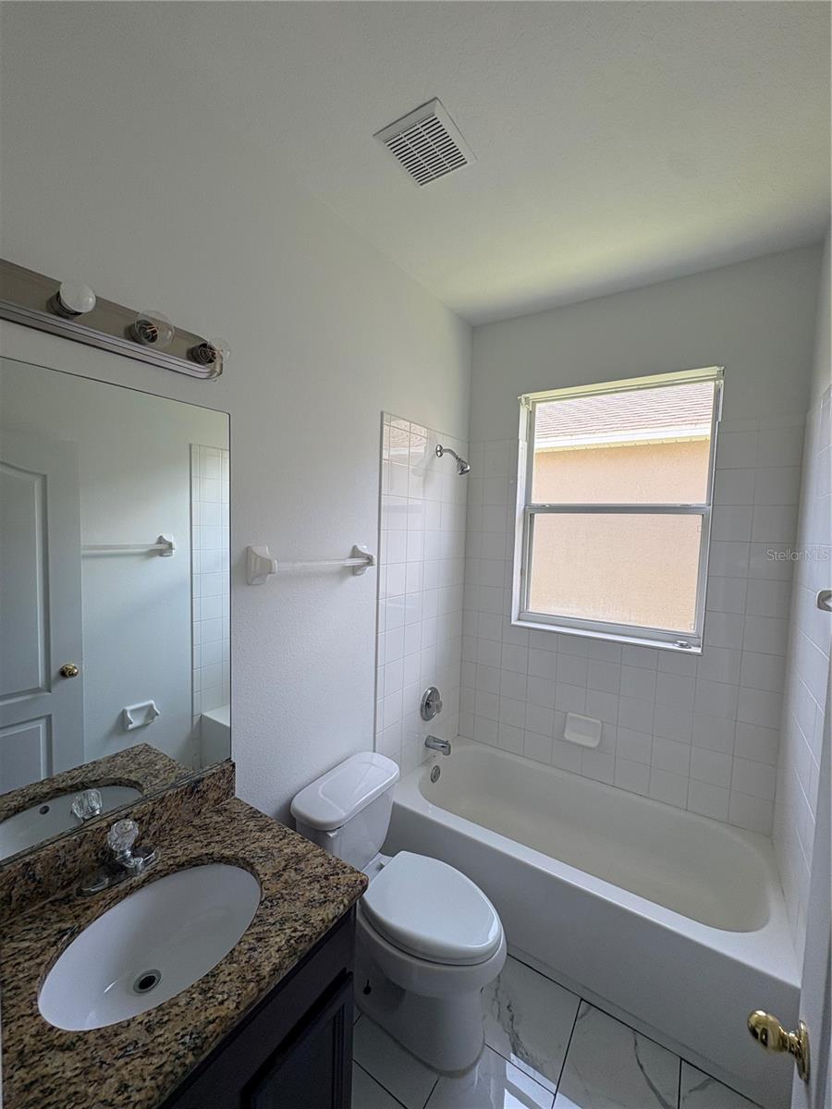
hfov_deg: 85.7
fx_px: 449
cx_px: 416
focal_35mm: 14
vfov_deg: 102.1
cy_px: 554
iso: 40
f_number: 2.2
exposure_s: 1/119
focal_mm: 2.22
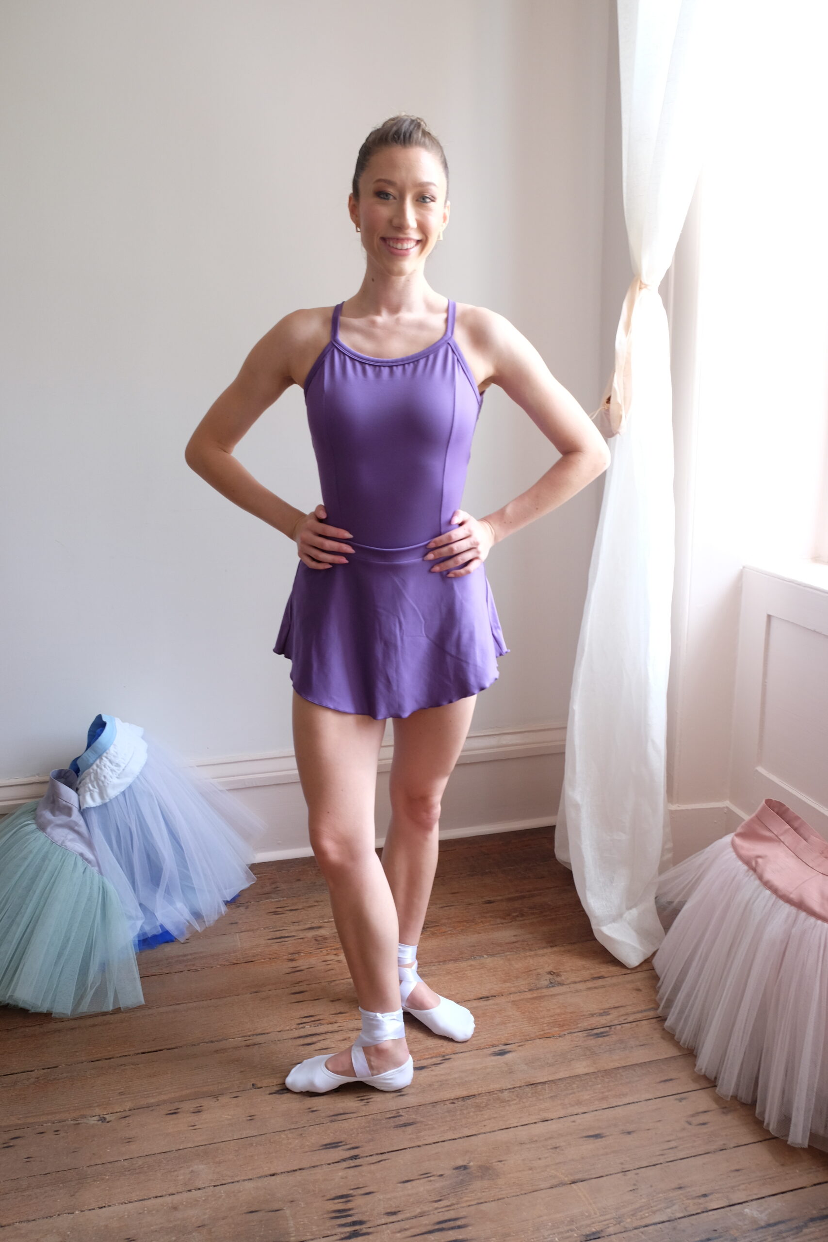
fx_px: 931
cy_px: 621
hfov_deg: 47.9
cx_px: 414
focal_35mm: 27
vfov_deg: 67.4
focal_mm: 18
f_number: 6.4
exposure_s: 1/52
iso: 800
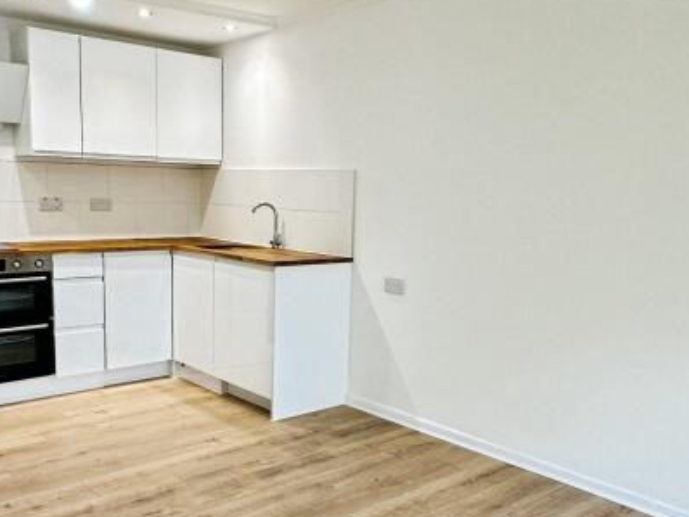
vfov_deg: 39.6
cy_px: 292
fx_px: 717
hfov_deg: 51.3
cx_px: 353
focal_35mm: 36
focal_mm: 2.22
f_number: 2.2
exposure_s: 1/100
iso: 100
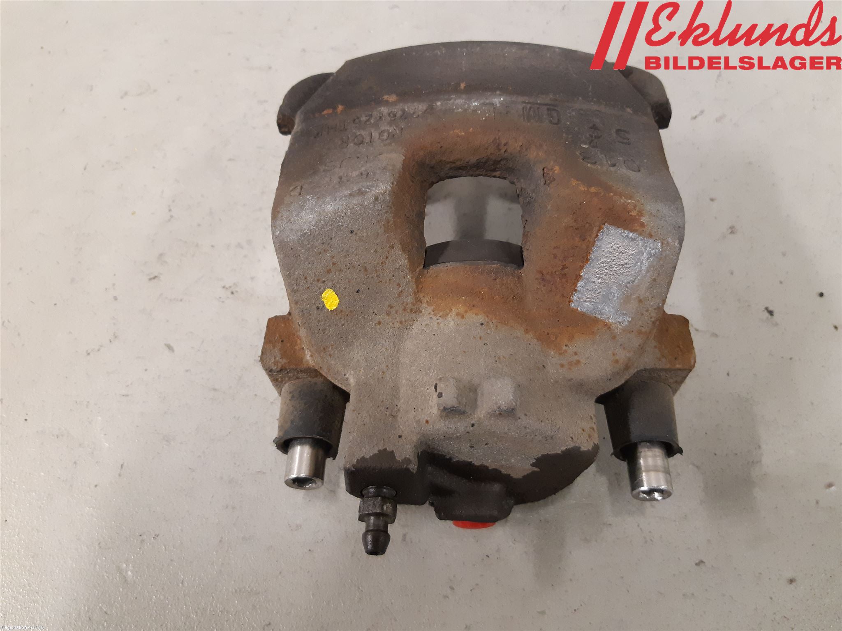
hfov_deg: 67.3
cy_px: 316
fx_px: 632
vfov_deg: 53.1
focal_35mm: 26
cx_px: 421
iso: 250
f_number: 1.7
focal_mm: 3.93
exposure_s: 1/50
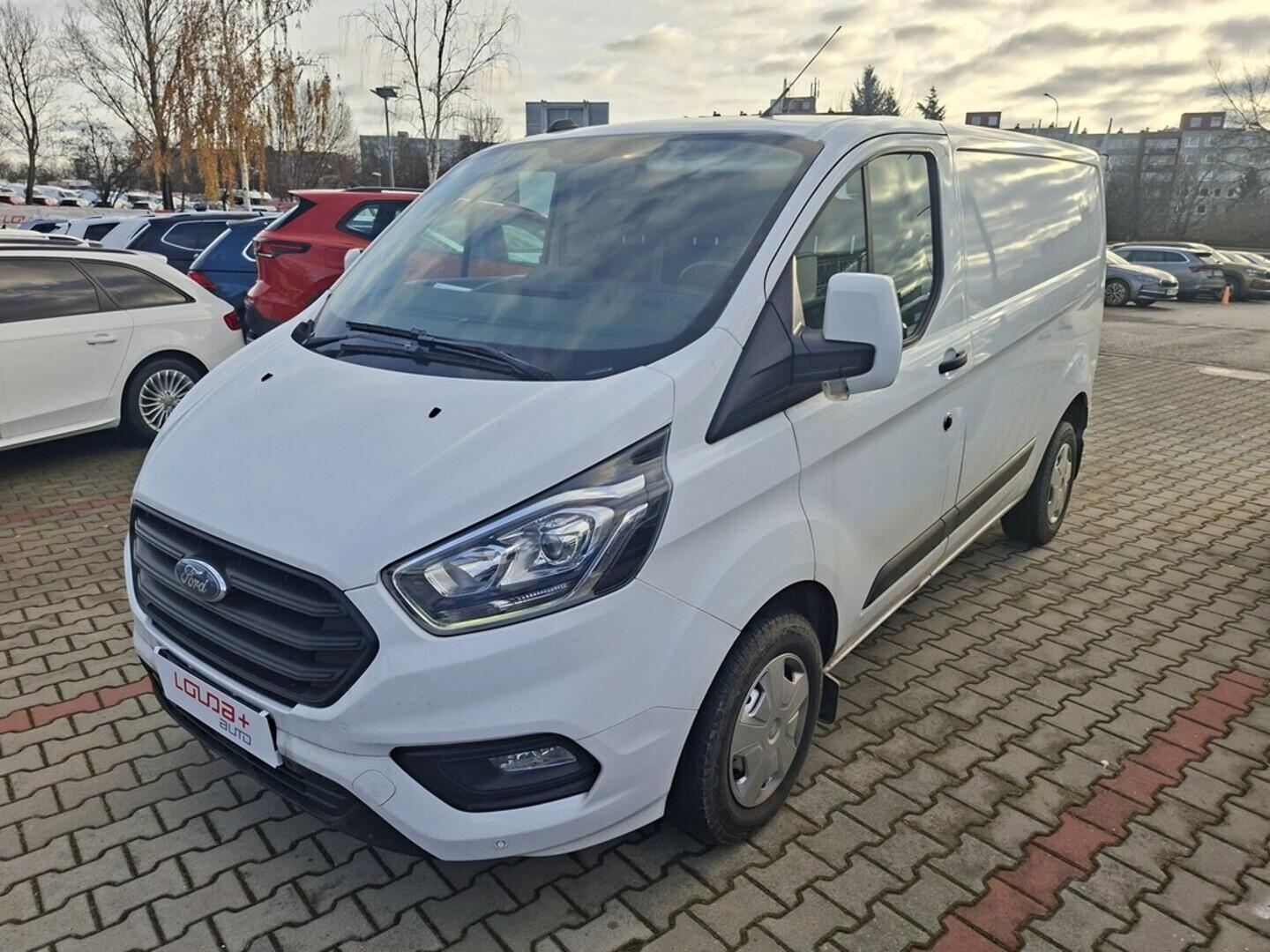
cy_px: 476
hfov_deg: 73.9
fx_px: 844
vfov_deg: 58.9
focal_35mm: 23
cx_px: 635
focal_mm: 5.54
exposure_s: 1/1029
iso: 50
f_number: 1.8
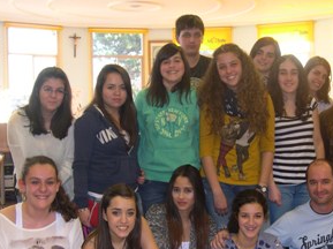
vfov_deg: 24.6
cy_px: 175
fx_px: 567
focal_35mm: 59
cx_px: 181
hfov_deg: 32.7
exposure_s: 1/30
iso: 100
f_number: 2.8
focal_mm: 8
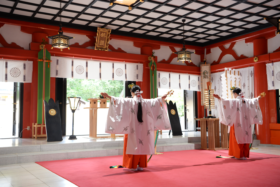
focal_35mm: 40
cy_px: 94
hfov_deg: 48.5
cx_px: 140
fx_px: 311
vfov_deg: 33.4
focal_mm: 40
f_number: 3.5
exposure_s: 1/80
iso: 1000
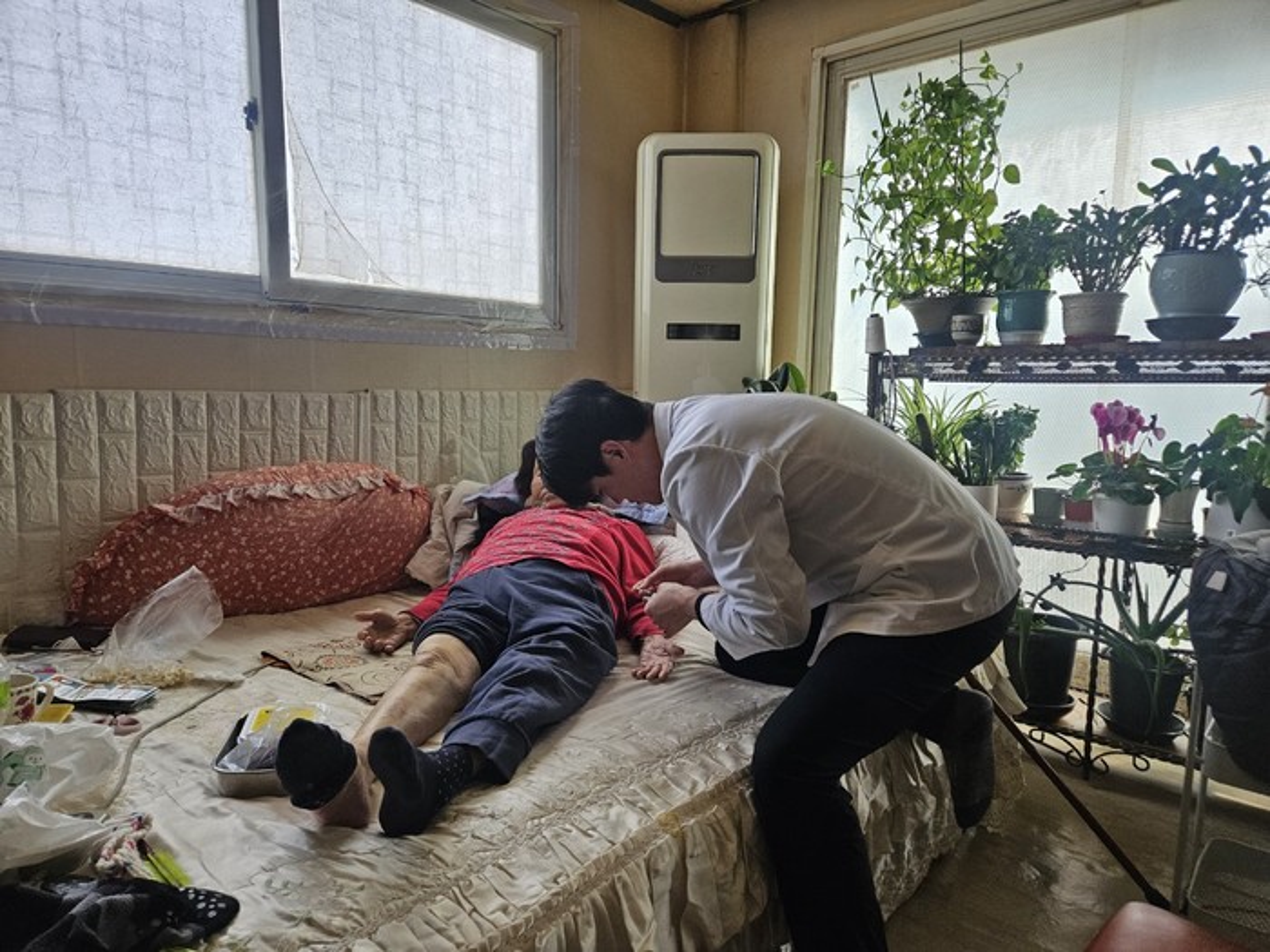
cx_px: 635
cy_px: 476
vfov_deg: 58.9
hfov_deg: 73.9
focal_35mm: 23
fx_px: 844
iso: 160
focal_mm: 5.4
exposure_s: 1/359
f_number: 1.8
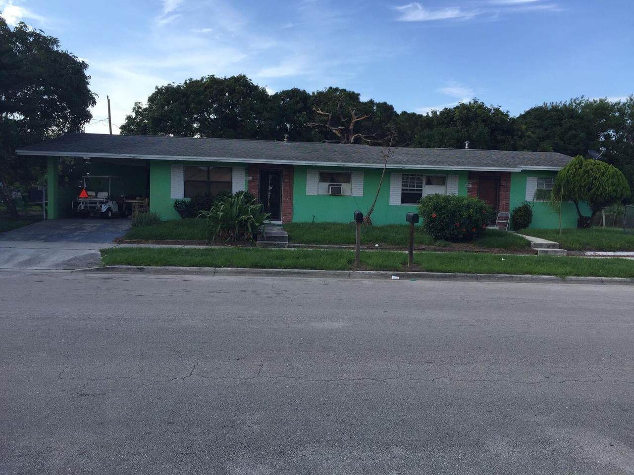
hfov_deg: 61.7
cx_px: 317
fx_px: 531
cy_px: 238
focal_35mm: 29
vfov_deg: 48.2
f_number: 2.2
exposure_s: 1/860
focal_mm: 4.15
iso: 32
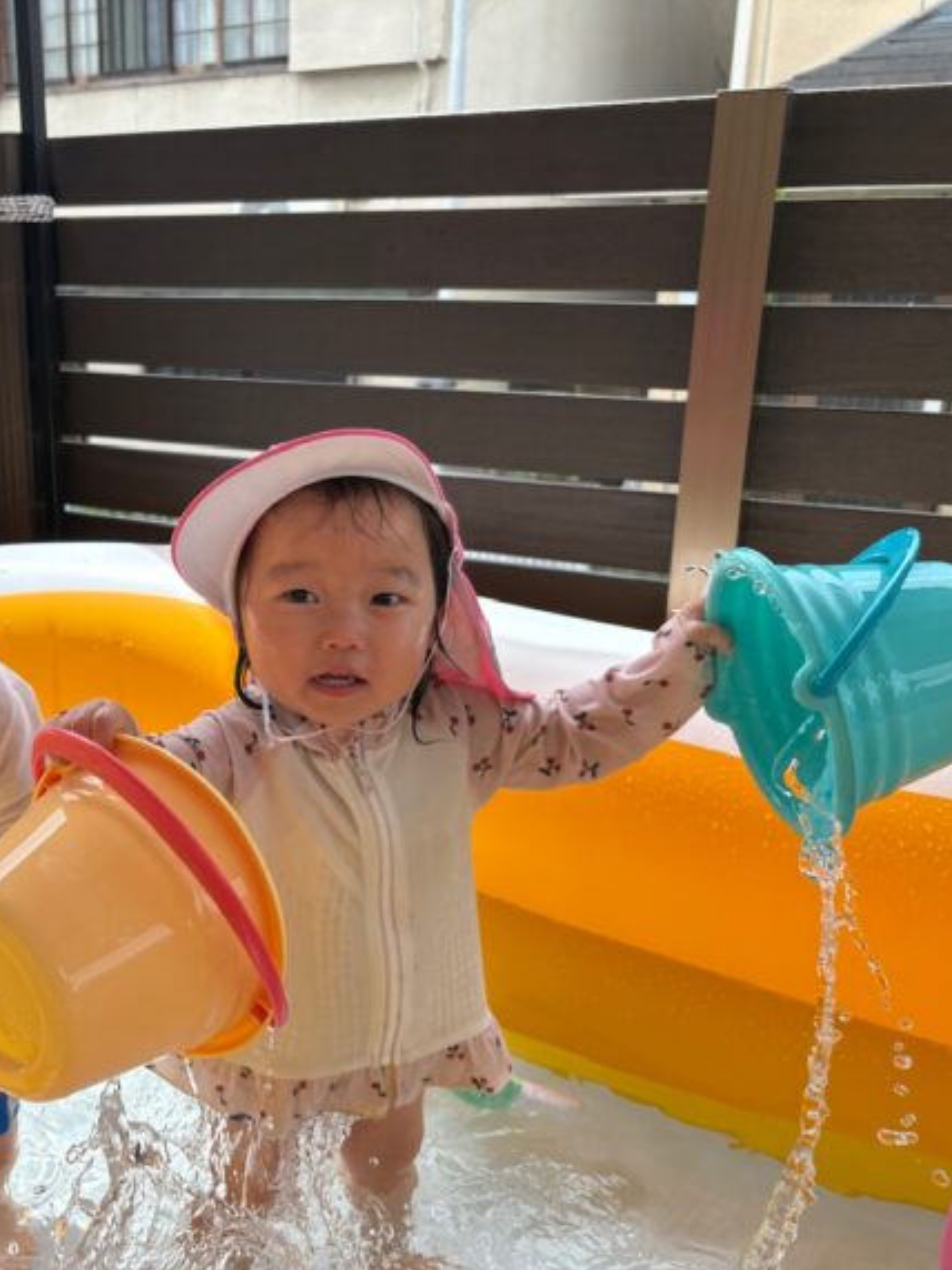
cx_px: 156
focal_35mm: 35
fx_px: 1284
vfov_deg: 52.6
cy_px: 634
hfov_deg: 38.7
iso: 50
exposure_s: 1/782
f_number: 1.6
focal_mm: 5.96
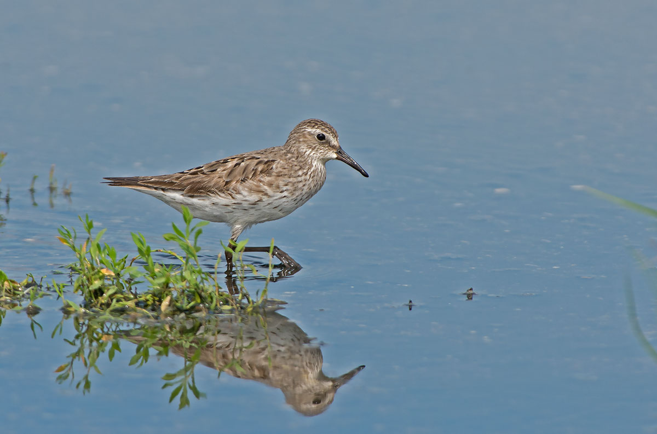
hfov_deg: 3.4
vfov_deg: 2.3
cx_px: 328
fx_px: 10920
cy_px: 217
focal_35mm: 600
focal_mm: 600
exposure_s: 1/1600
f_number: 8
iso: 640
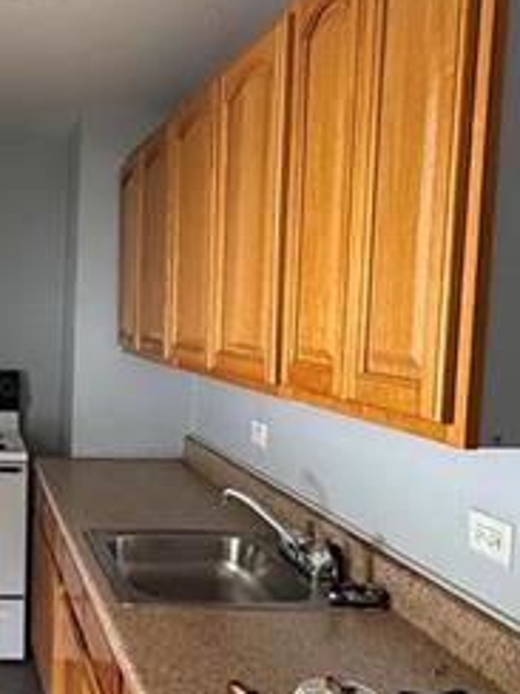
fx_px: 881
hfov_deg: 29.7
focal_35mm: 44
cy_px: 395
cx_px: -45
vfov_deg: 42.8
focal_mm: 2.22
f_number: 2.2
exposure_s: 1/60
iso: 400
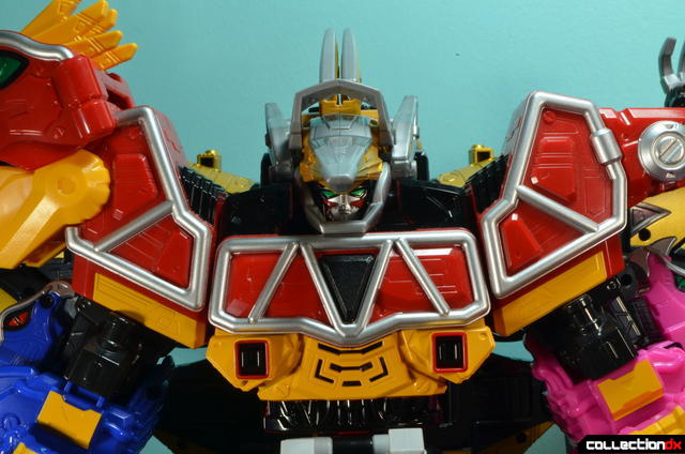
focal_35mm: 66
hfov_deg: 30.6
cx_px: 342
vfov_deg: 20.5
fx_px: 1253
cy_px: 227
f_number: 22
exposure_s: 1/2
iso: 100
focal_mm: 44
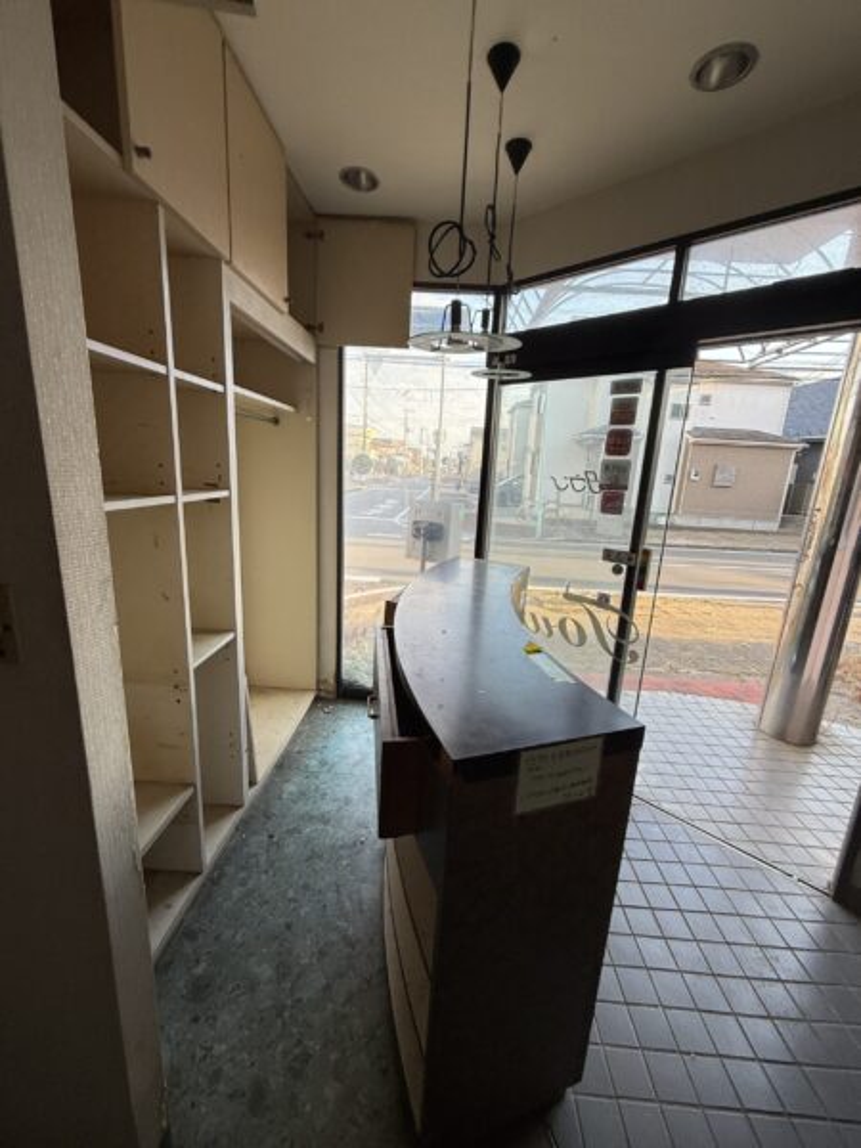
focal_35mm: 14
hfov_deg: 85.7
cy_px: 574
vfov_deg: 102.1
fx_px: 464
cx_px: 430
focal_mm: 2.22
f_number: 2.2
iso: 40
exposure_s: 1/99
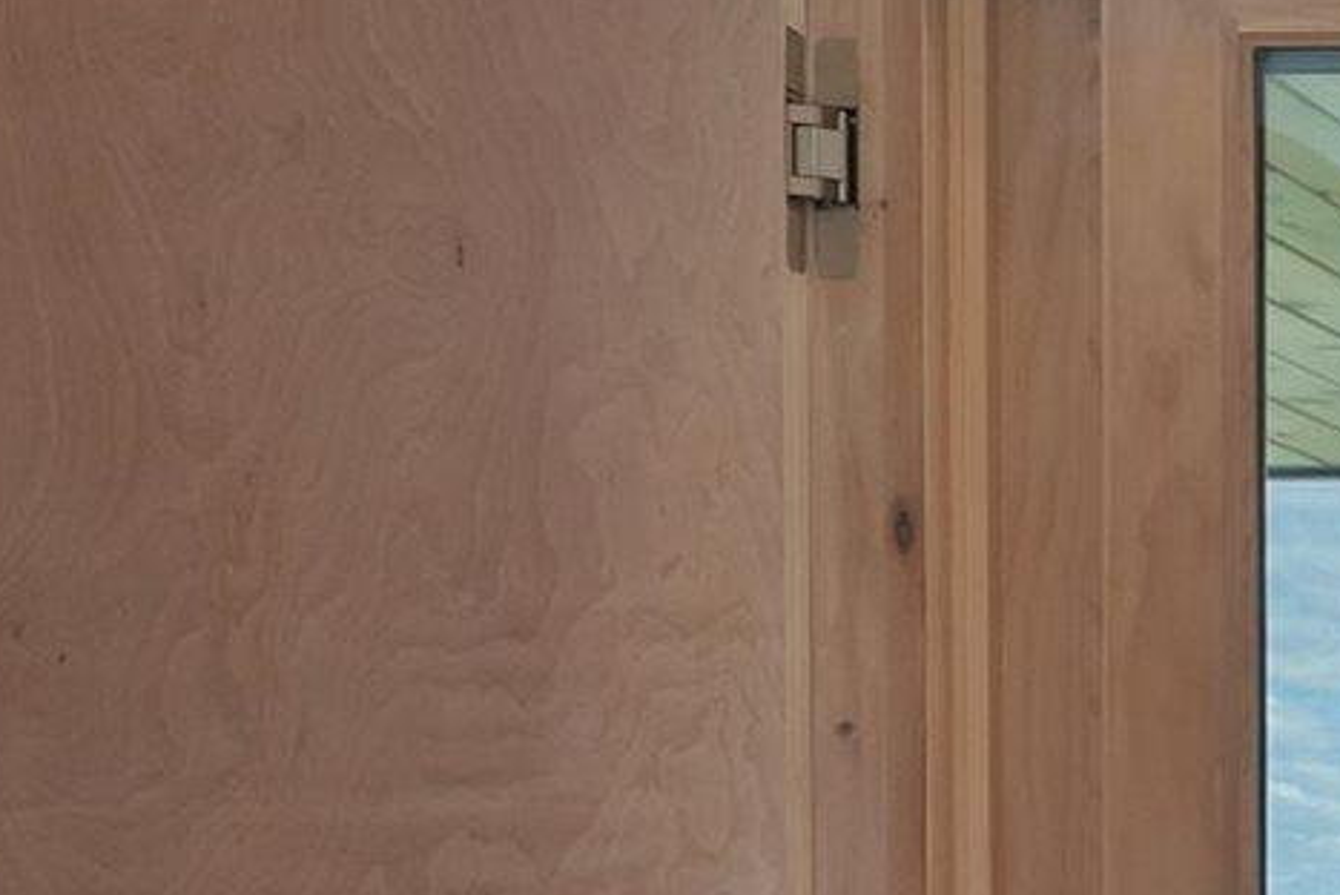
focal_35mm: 92
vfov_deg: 14.6
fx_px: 3426
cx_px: 2712
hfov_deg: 16.5
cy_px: 941
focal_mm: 14
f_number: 4.5
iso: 1000
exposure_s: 1/320
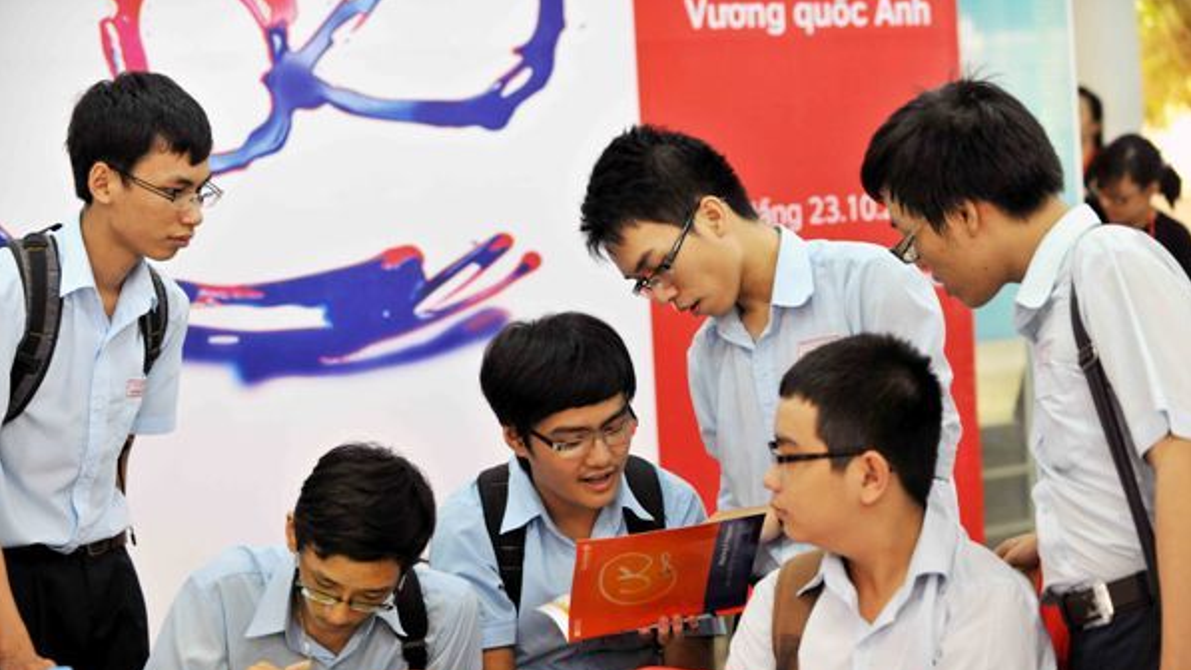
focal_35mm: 79
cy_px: 395
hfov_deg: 26.8
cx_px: 596
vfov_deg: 15.3
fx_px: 2495
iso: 1600
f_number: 3.2
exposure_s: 1/160
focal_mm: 75
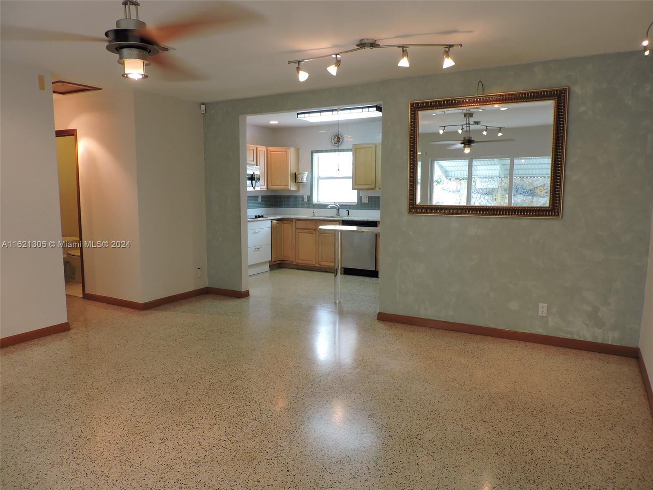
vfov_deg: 56.8
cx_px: 326
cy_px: 245
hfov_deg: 71.6
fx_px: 453
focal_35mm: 24
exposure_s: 1/30
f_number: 3
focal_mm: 4.3
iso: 160
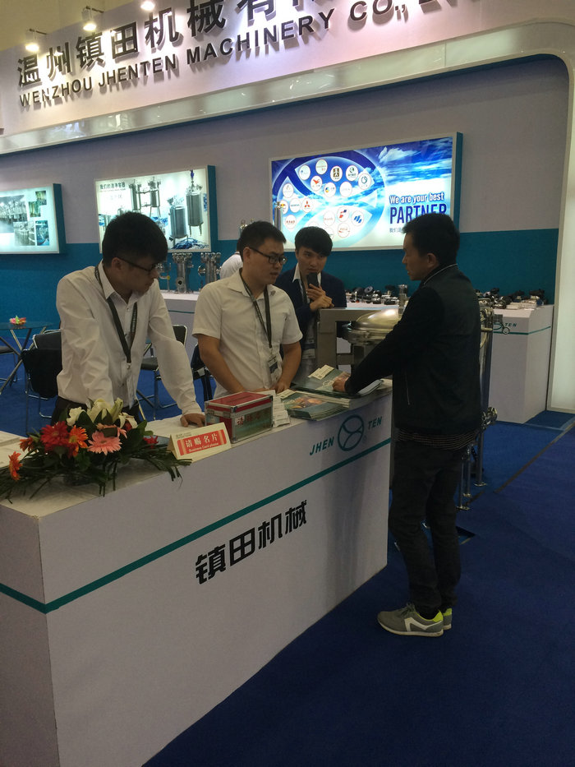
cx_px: 288
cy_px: 384
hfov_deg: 48.2
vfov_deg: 61.7
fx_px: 642
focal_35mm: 29
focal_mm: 4.15
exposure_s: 1/30
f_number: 2.2
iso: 32
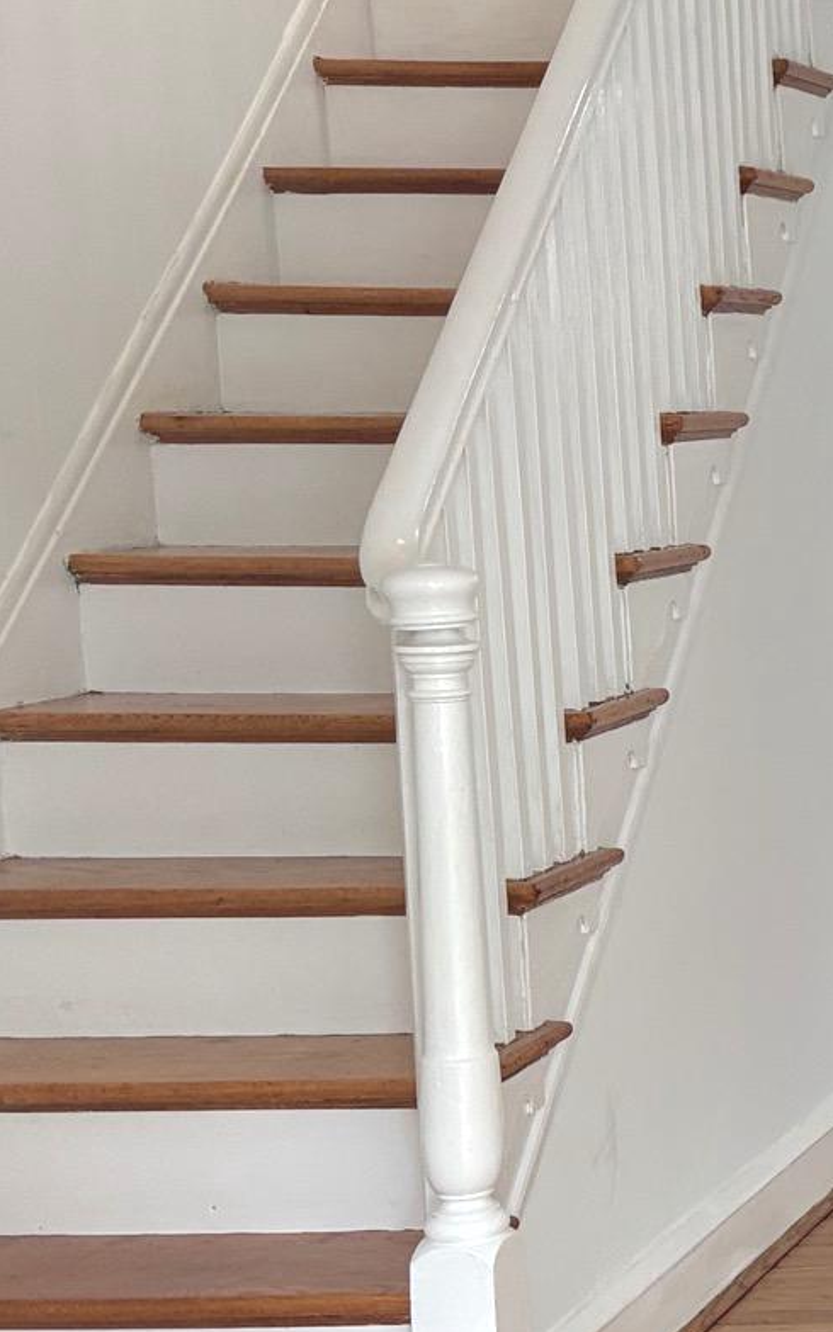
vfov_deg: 28.6
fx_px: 2615
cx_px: 1683
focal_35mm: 72
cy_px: 674
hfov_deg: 14.8
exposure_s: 1/97
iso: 125
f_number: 1.6
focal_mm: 5.96
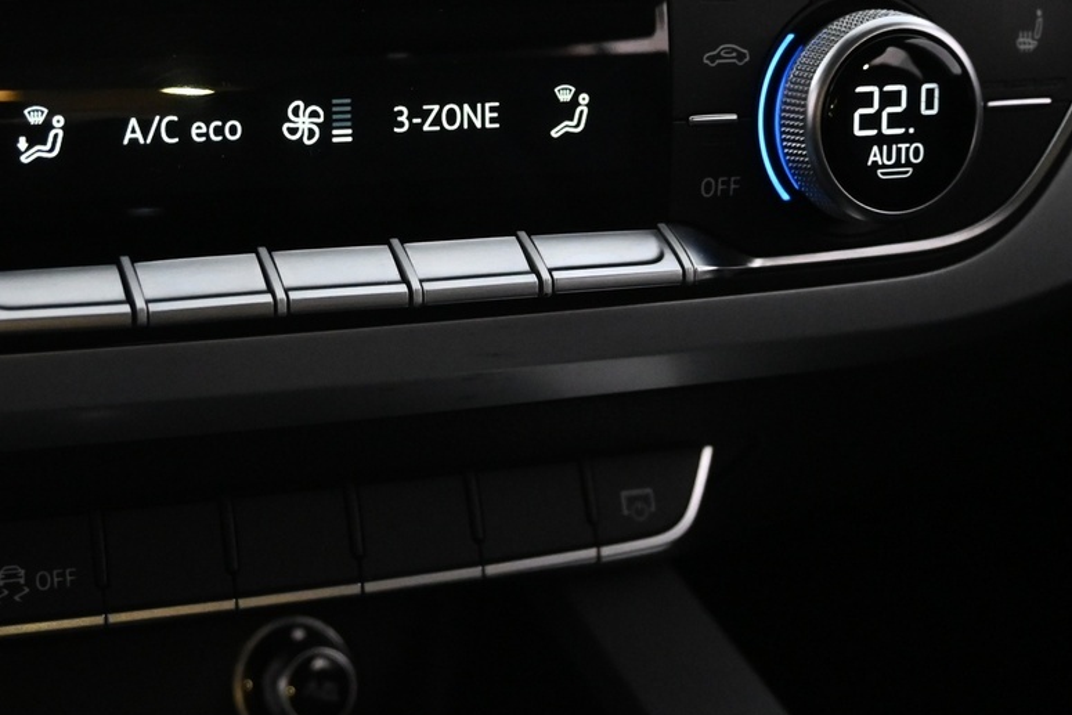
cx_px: 246
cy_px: 127
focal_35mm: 71
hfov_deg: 28.1
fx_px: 2102
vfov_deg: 19.1
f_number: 4
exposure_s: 1/40
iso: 2800
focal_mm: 22.5
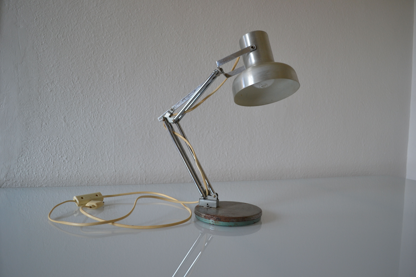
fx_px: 312
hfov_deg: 67.4
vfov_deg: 47.9
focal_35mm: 27
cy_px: 138
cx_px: 208
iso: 400
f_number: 3.5
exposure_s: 1/50
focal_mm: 18
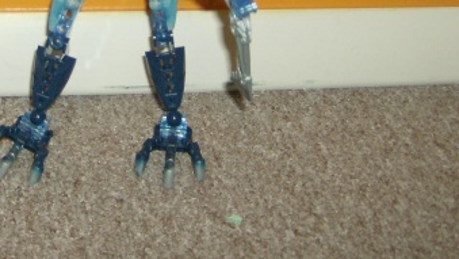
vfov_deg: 15.8
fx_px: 901
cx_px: 95
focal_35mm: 74
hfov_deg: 28.0
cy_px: -35
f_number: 2.8
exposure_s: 1/60
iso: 200
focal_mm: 6
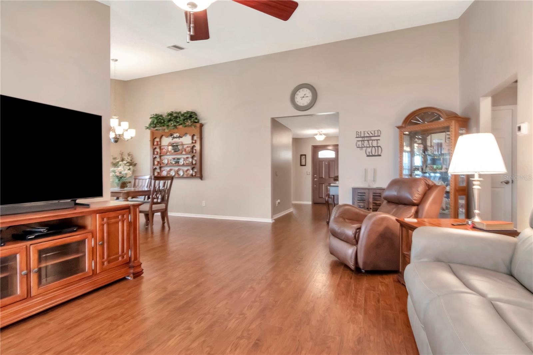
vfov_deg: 72.0
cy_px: 178
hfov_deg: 95.0
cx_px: 266
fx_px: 244
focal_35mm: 16
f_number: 14
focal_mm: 11
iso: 1000
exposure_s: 1/4
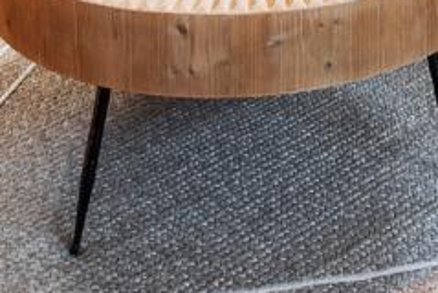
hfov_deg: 21.3
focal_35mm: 94
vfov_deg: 10.5
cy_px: -573
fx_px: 1145
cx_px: 378
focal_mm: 10
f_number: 8
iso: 250
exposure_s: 1/3
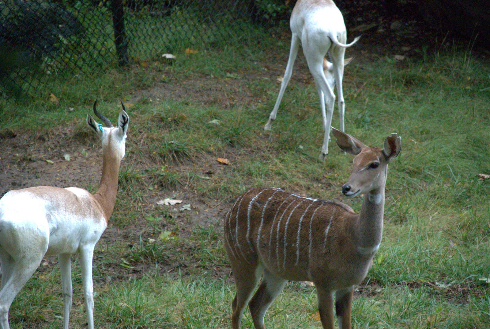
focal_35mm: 300
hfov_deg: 6.9
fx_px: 4089
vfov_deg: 4.6
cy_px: 164
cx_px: 245
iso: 3200
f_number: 6.3
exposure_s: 1/250
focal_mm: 200
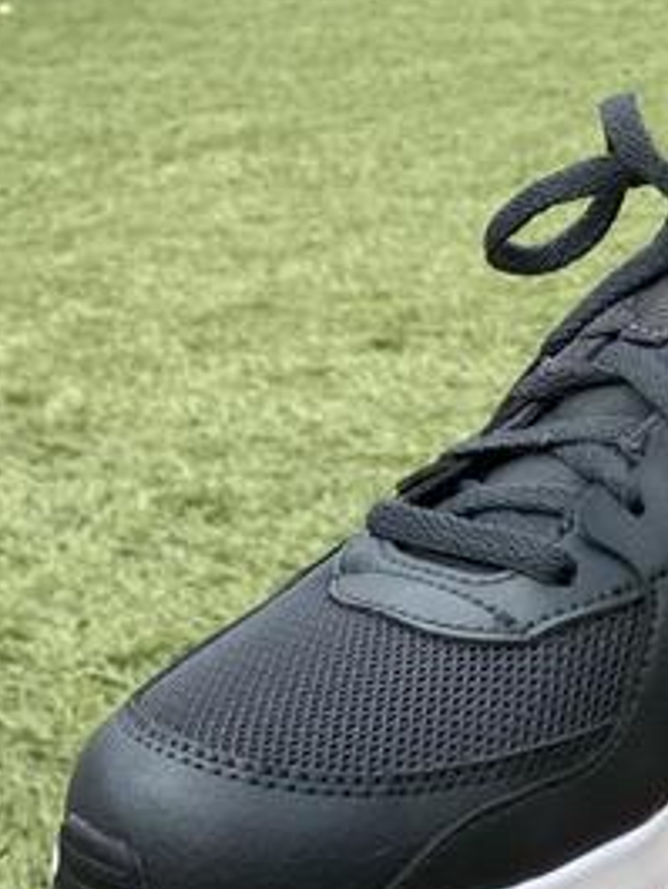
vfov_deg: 23.4
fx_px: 1954
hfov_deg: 19.2
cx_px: 557
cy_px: 1074
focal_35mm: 76
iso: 20
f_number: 1.8
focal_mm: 3.99
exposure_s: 1/476
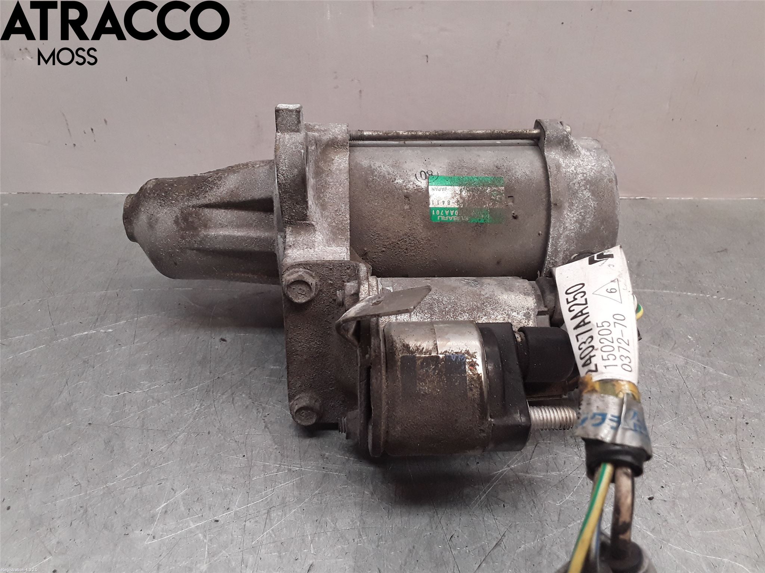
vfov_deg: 49.7
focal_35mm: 28
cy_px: 286
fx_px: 619
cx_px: 382
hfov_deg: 63.4
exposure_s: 1/118
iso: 100
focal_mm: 2.91
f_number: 1.9
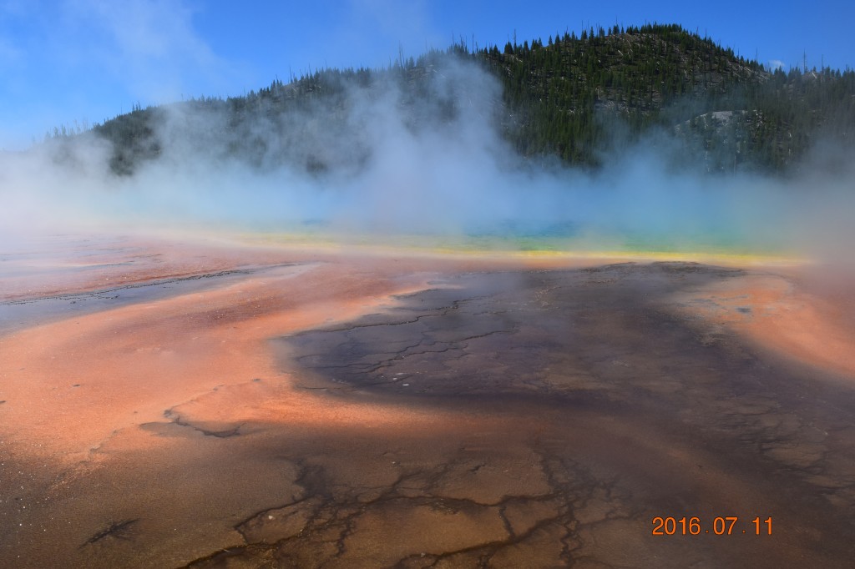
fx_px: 712
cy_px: 284
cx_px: 428
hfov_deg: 61.9
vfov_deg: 43.6
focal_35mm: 30
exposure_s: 1/500
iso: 360
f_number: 11
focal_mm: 20
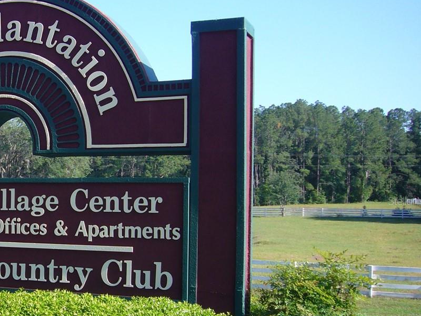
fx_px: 681
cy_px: 201
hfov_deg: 32.1
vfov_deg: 26.0
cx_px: 17
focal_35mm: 56
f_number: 5.6
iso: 80
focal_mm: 4.6
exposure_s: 1/160
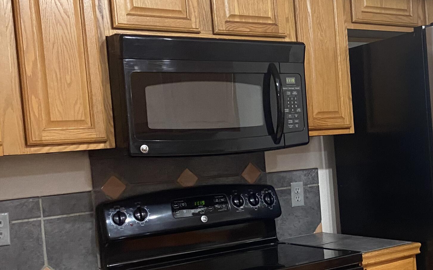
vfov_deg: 22.7
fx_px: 673
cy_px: 177
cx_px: 342
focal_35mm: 57
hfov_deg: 34.6
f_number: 1.8
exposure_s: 1/60
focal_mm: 4.25
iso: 200
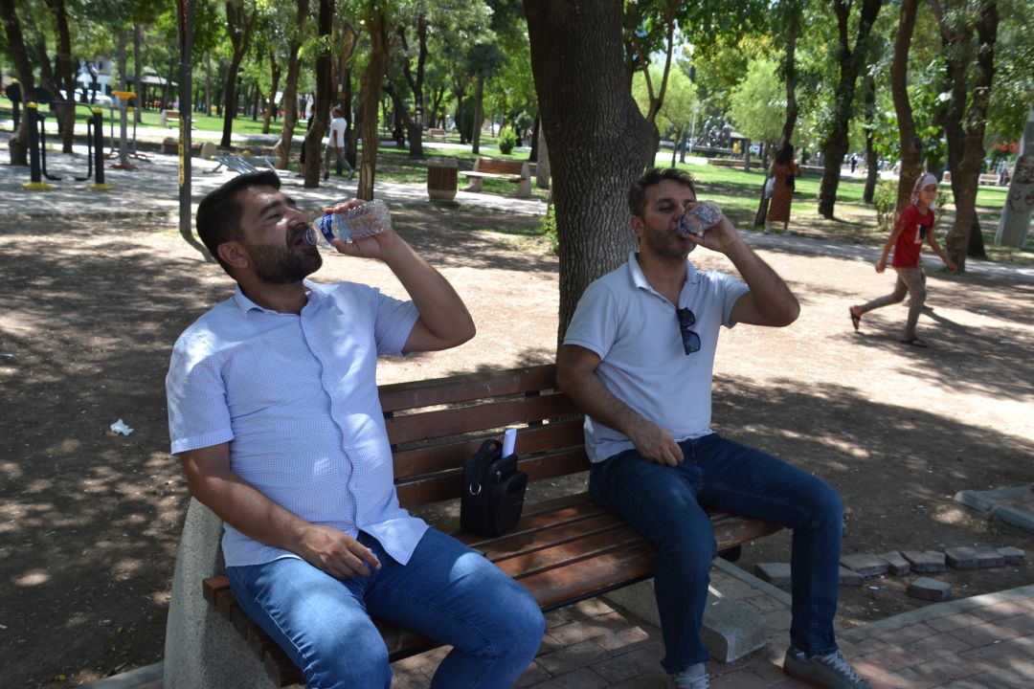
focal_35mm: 33
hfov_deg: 57.2
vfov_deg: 40.0
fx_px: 948
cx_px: 517
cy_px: 344
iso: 220
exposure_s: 1/125
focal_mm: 22
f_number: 5.6
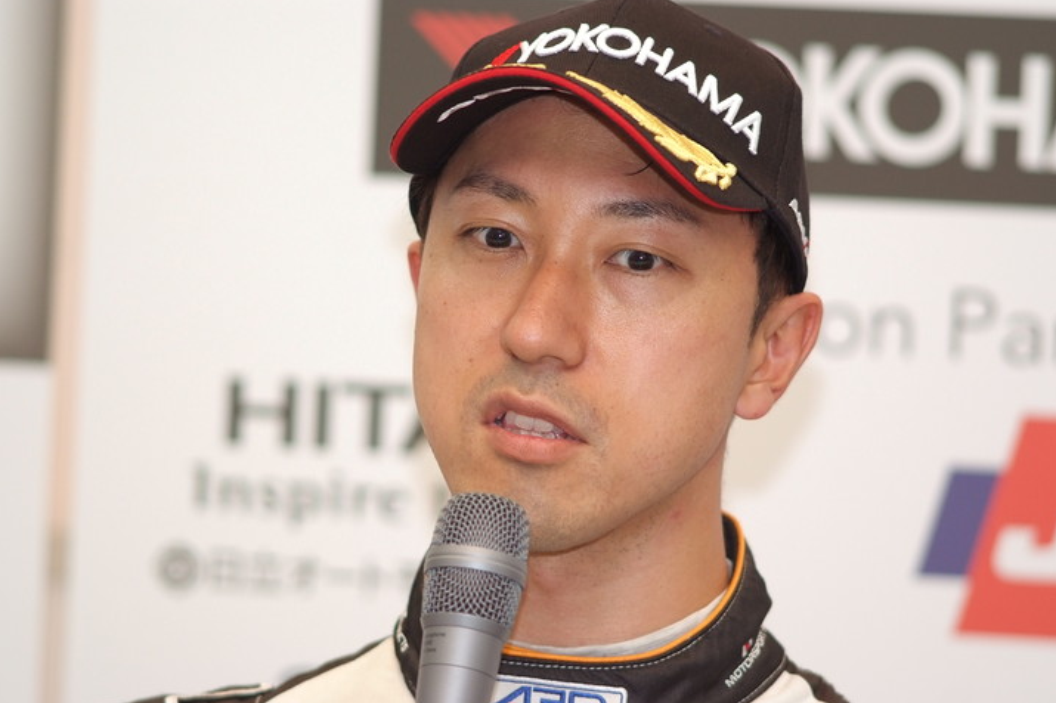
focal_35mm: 272
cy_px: 352
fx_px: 7975
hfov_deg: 7.6
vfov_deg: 5.0
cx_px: 530
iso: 800
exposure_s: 1/125
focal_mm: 180
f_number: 2.8
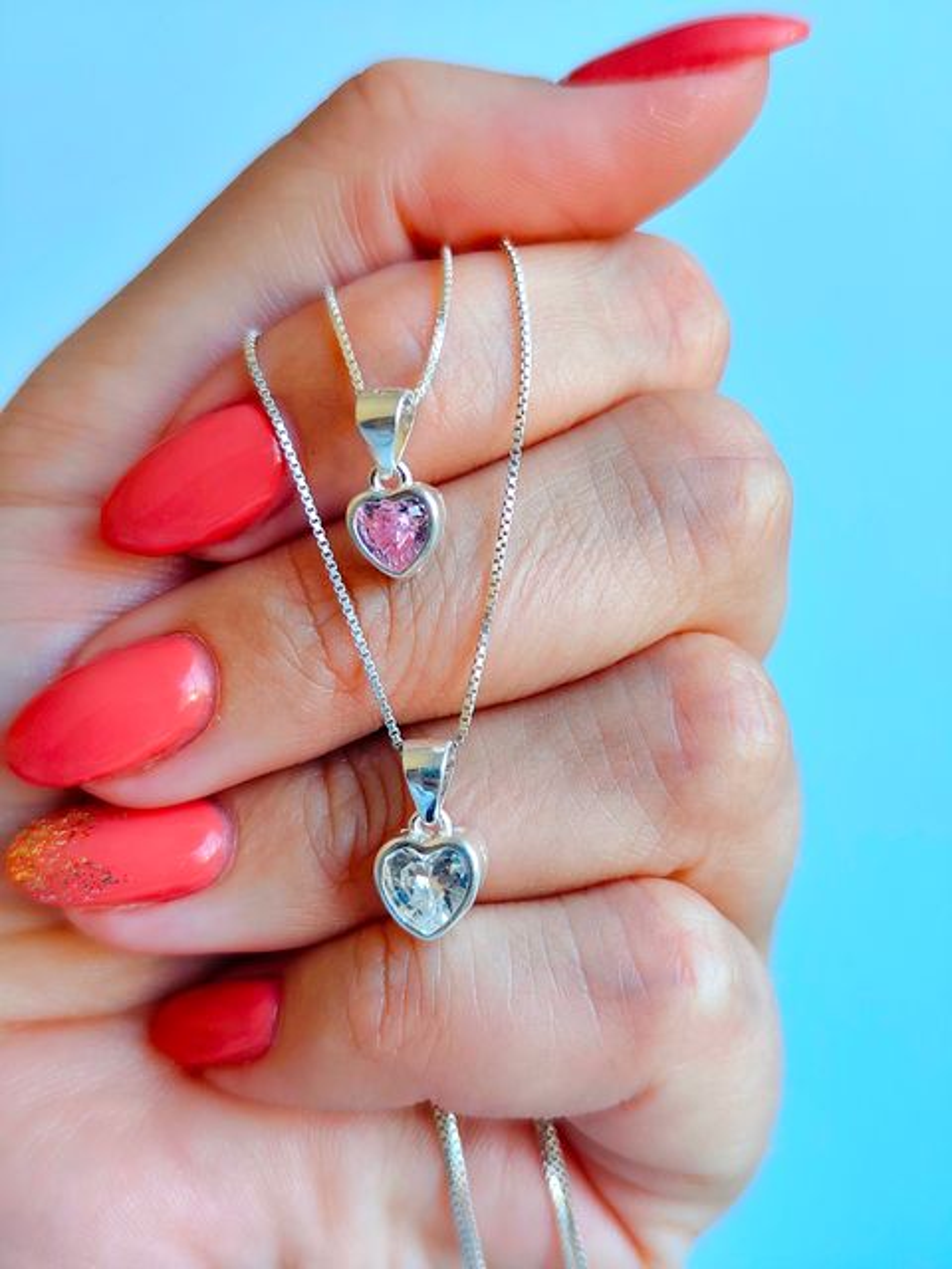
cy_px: 634
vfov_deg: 41.2
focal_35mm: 46
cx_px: 476
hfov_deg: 31.5
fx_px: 1687
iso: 250
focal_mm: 6.19
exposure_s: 1/100
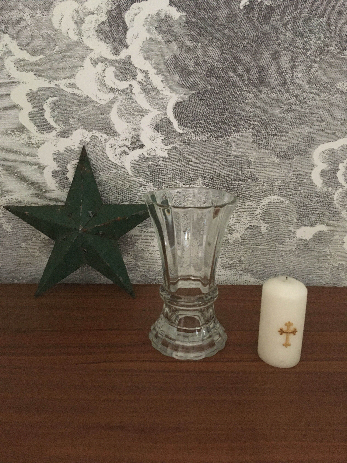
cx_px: 174
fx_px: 388
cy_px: 232
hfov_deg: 48.2
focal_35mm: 29
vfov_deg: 61.7
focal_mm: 4.15
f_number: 2.2
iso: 400
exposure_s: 1/17
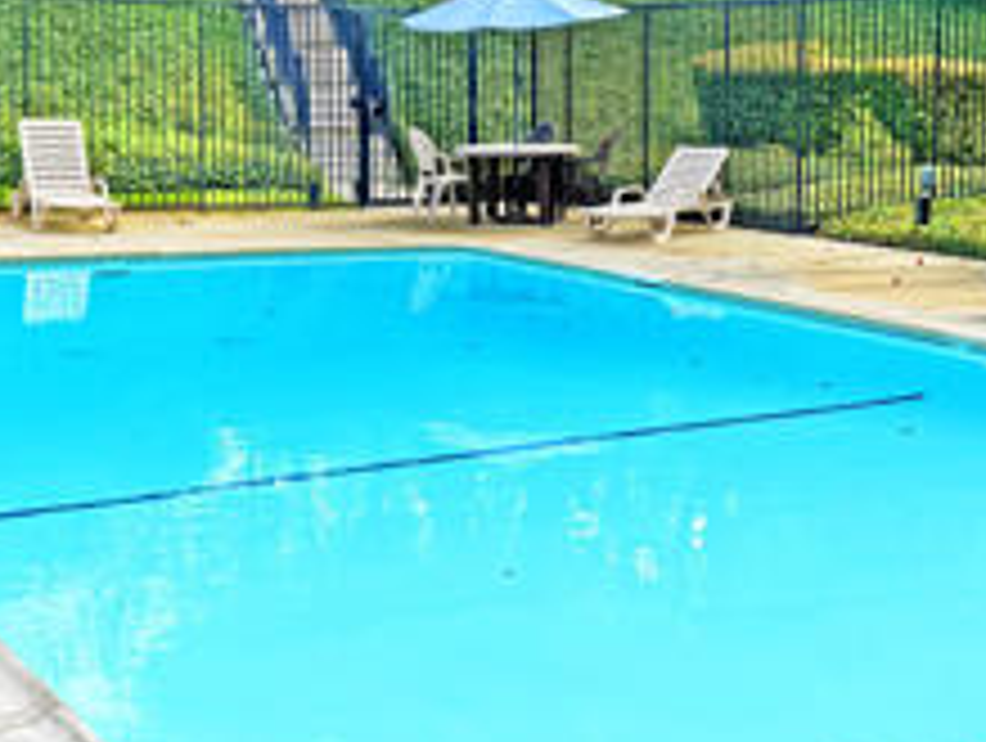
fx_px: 1997
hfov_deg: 27.5
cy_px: 265
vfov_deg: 21.0
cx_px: 671
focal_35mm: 70
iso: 80
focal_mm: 6.76
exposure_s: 1/3096
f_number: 1.78
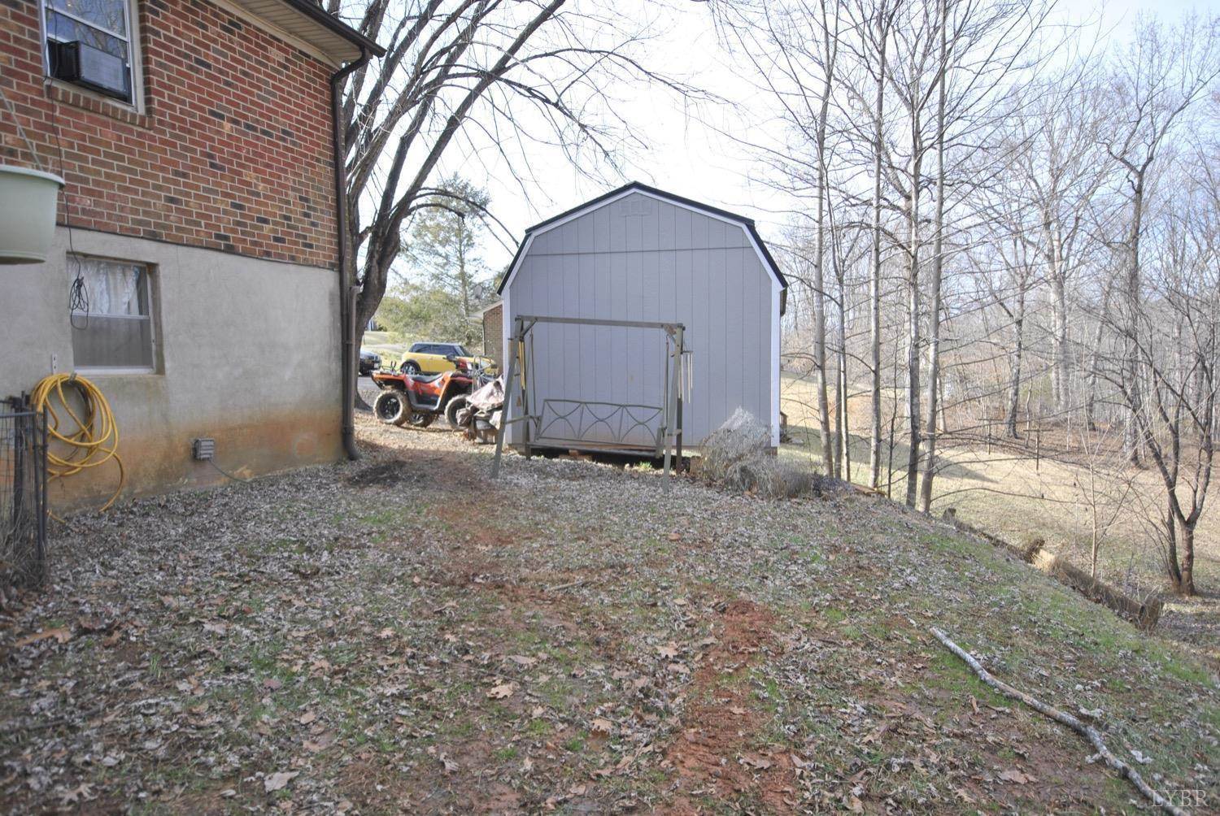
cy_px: 408
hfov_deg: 77.3
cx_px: 610
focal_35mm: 22
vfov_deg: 56.3
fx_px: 763
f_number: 5.6
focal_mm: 15
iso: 100
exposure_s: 1/125
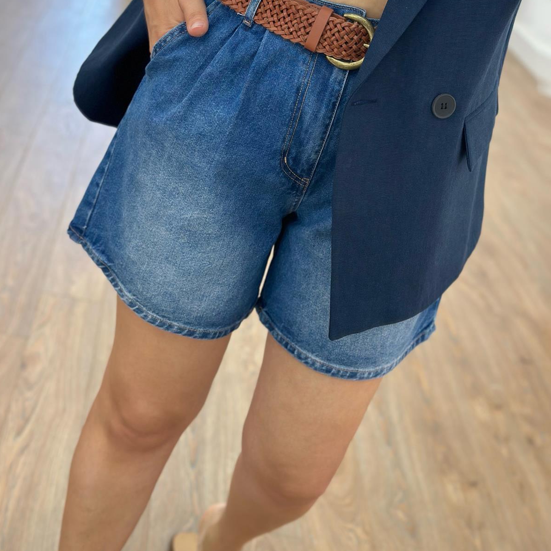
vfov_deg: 29.9
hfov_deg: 30.0
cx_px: 275
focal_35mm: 57
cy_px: 202
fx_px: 1026
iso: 125
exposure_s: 1/100
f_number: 1.78
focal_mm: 6.86
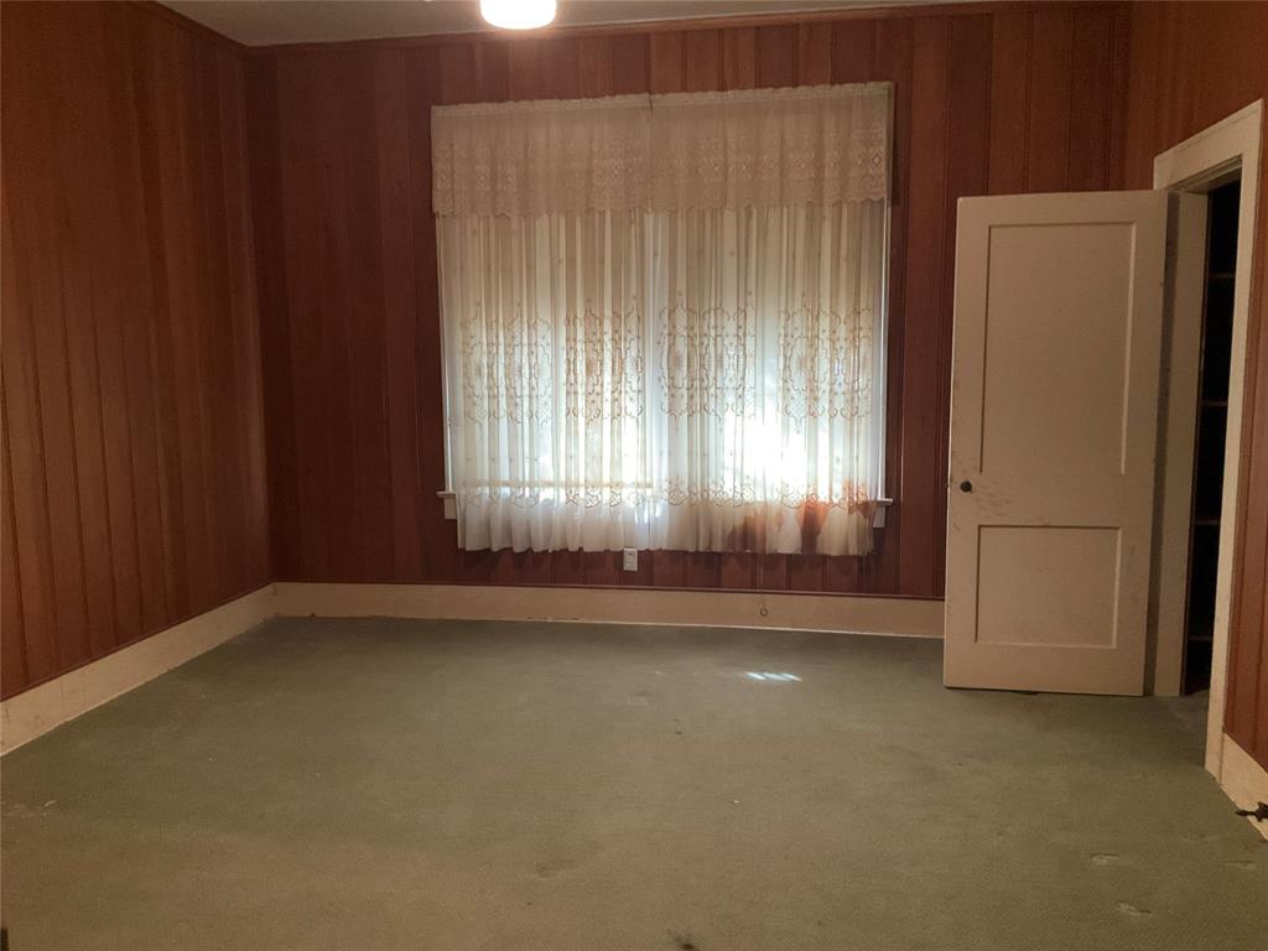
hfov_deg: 61.7
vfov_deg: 48.2
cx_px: 634
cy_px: 476
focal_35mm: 29
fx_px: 1062
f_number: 1.8
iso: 320
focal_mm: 3
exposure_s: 1/30
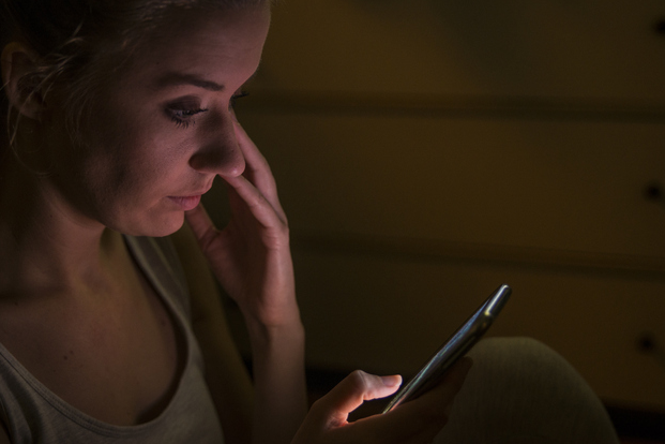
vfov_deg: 24.2
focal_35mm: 56
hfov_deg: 35.6
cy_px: 214
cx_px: 335
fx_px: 1034
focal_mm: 48
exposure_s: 1/60
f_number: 2.8
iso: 800
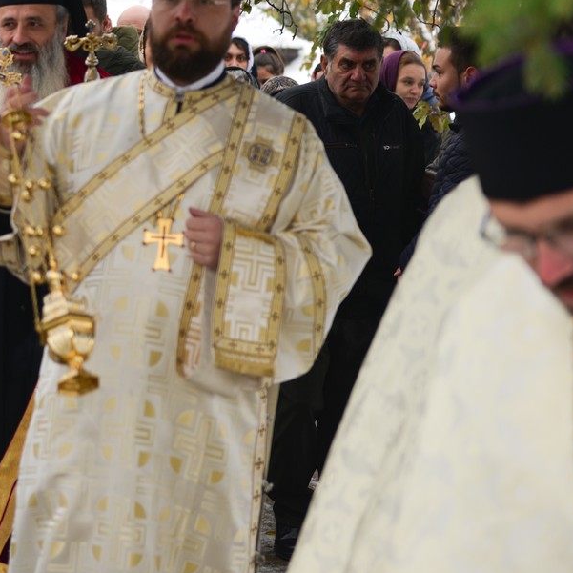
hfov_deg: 12.1
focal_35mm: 142
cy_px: 133
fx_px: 2659
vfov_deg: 12.3
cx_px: -46
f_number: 2.8
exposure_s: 1/250
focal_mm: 70
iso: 140
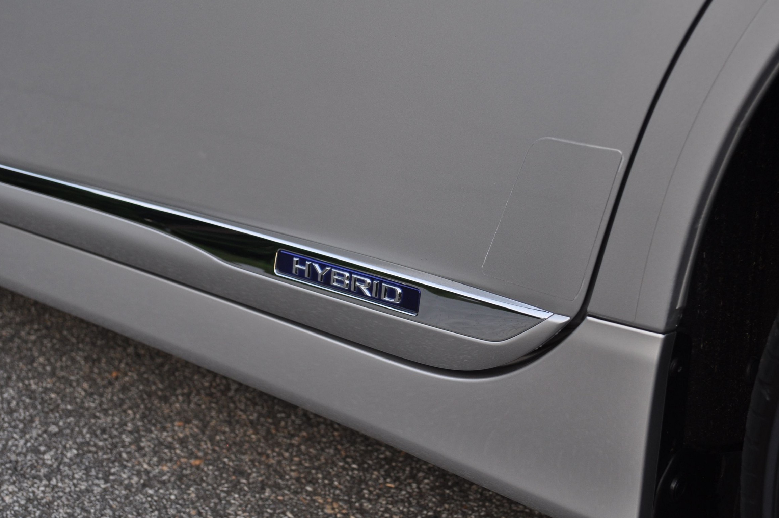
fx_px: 1124
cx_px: 399
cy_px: 262
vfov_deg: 25.9
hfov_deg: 38.2
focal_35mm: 52
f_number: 5.6
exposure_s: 1/125
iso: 360
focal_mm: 32
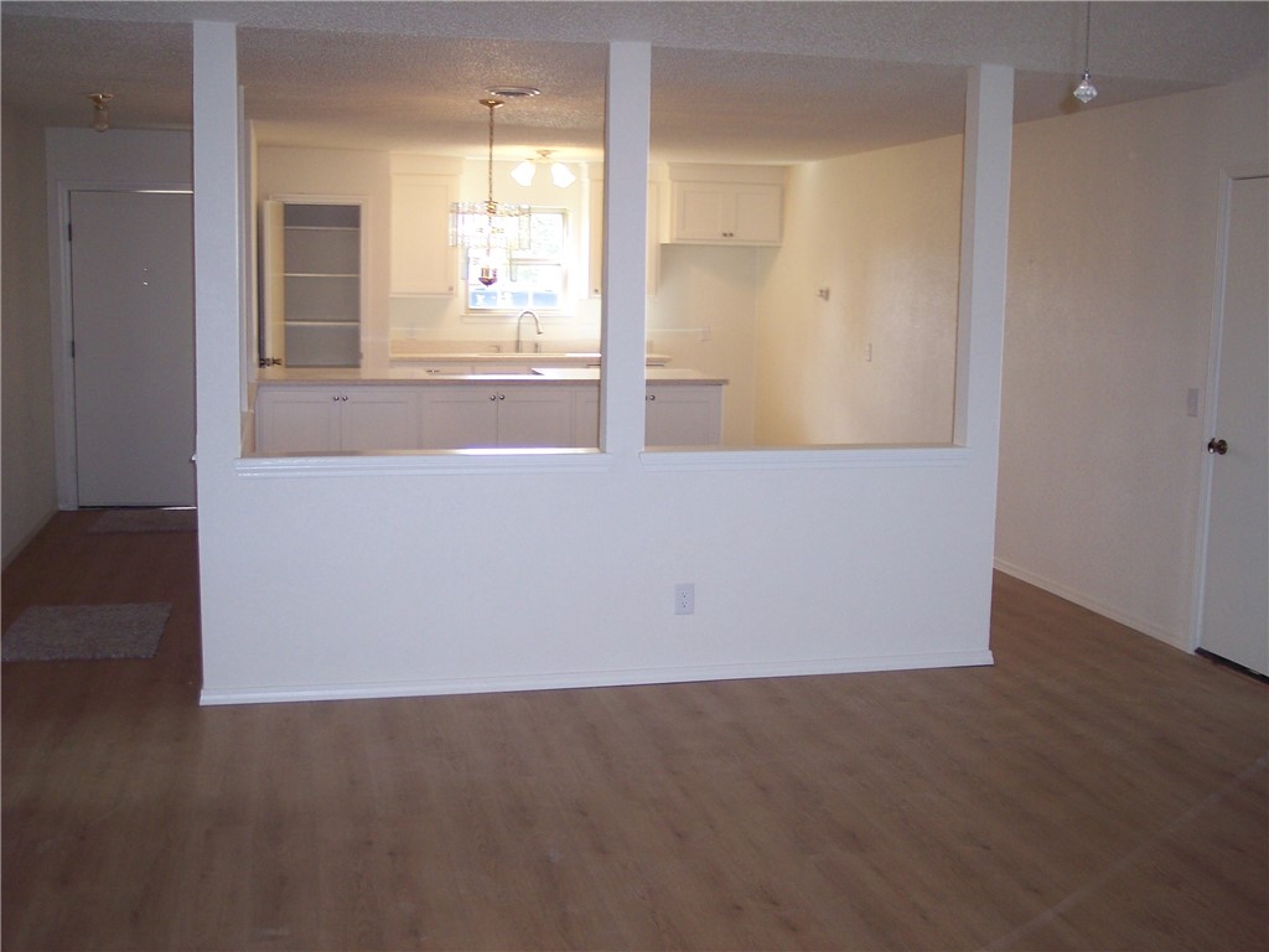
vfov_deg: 36.8
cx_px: 634
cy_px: 476
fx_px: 1430
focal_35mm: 39
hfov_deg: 47.9
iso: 140
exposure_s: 1/60
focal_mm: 8
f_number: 2.8
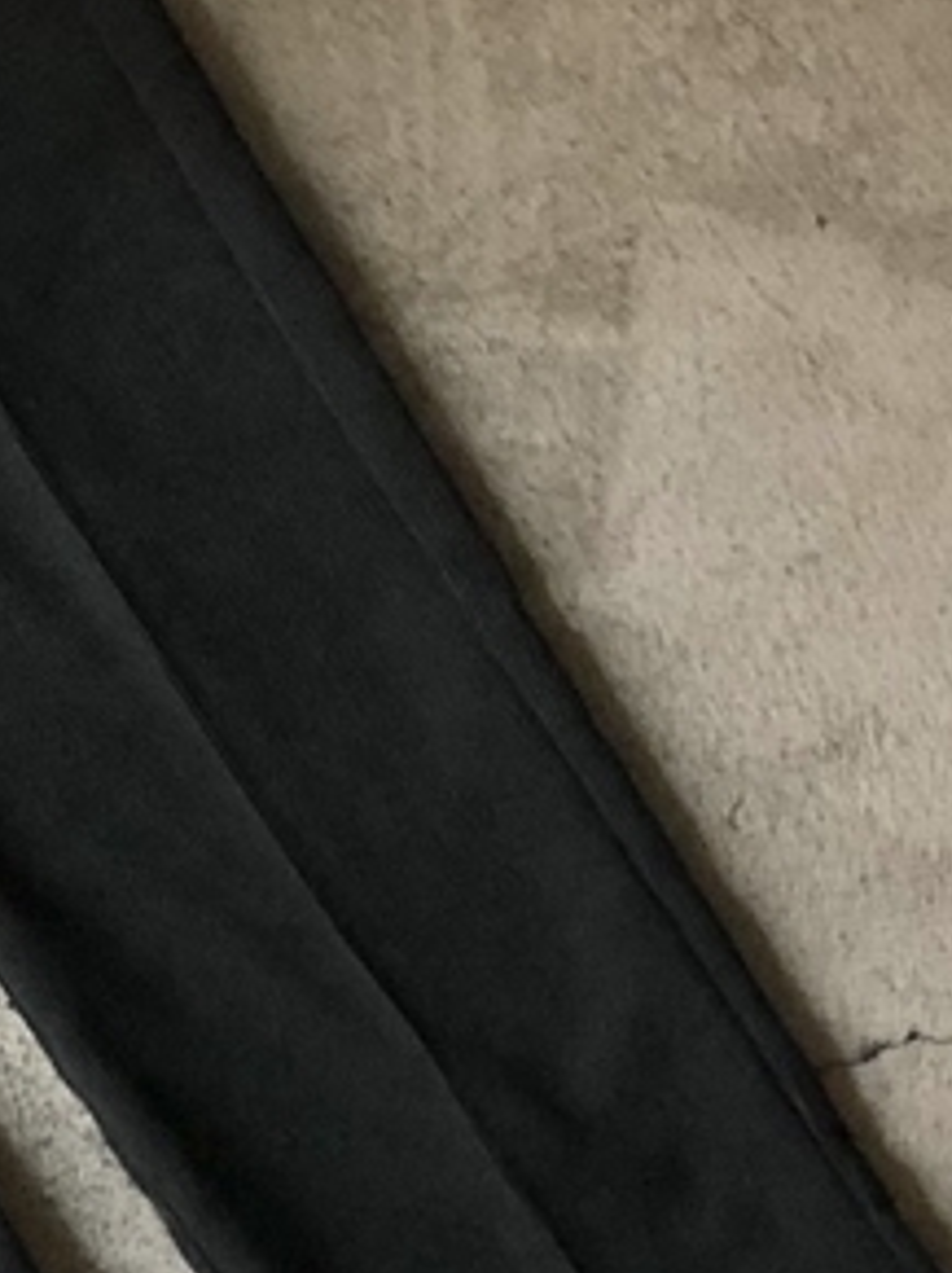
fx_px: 4260
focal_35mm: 116
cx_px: -544
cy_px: 584
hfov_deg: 12.1
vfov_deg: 17.0
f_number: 1.8
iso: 125
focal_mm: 4
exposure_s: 1/4
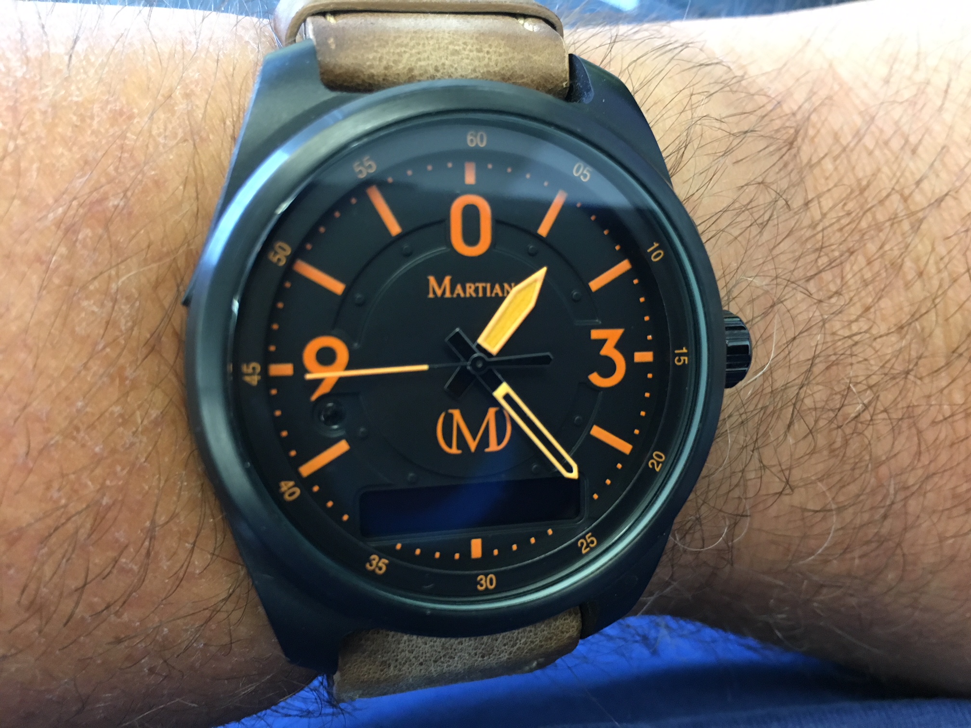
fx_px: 813
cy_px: 364
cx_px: 486
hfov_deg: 61.7
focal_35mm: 29
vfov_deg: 48.2
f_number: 2.2
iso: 125
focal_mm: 4.15
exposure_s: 1/30
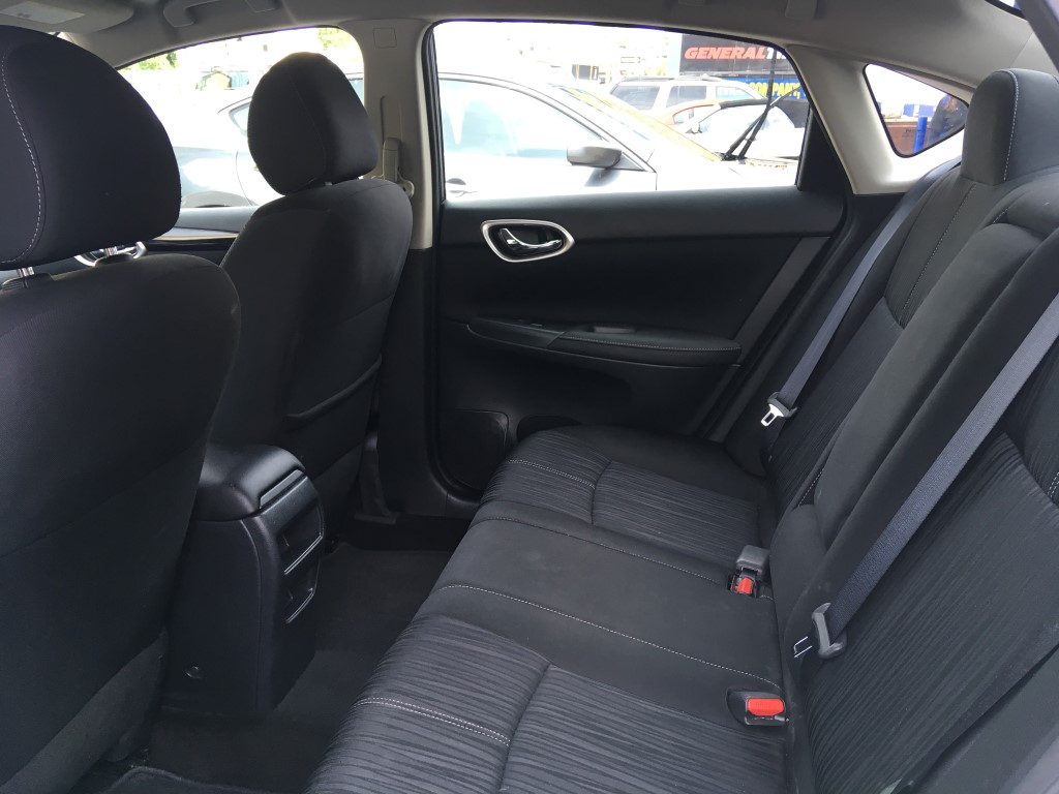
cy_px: 397
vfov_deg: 48.2
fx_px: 887
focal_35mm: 29
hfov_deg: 61.7
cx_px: 530
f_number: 2.2
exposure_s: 1/40
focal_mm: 4.15
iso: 25
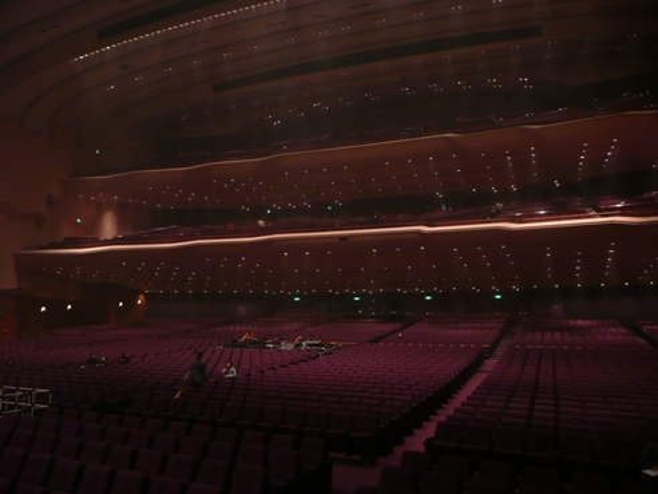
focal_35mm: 28
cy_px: 247
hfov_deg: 63.4
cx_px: 329
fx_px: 532
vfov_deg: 49.7
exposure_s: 1/8
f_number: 3.3
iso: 200
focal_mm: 4.6
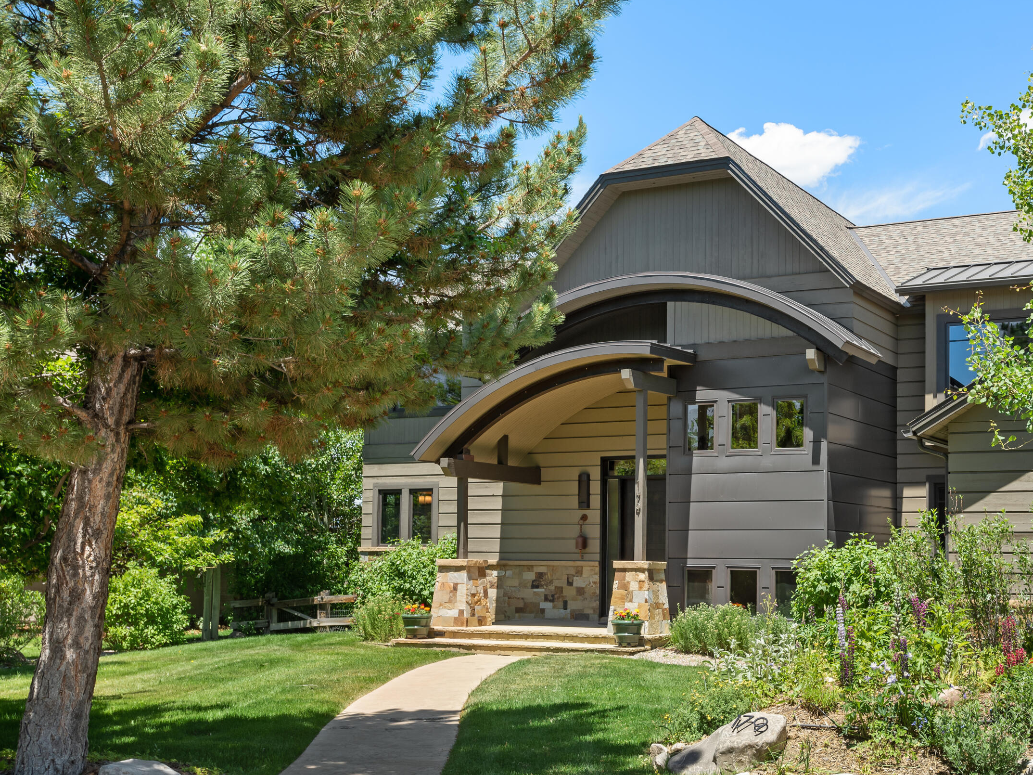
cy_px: 402
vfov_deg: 33.6
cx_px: 706
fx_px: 1283
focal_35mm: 43
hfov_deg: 43.1
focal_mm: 32
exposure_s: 1/160
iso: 100
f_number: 7.1
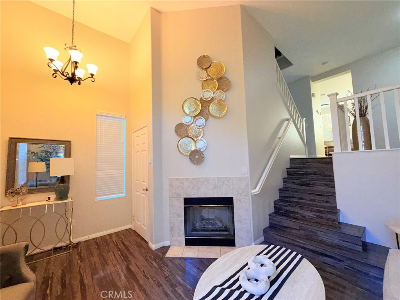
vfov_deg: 85.7
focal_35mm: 14
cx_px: 200
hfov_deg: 102.1
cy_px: 150
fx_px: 162
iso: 100
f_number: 2.2
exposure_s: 1/60
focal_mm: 2.22
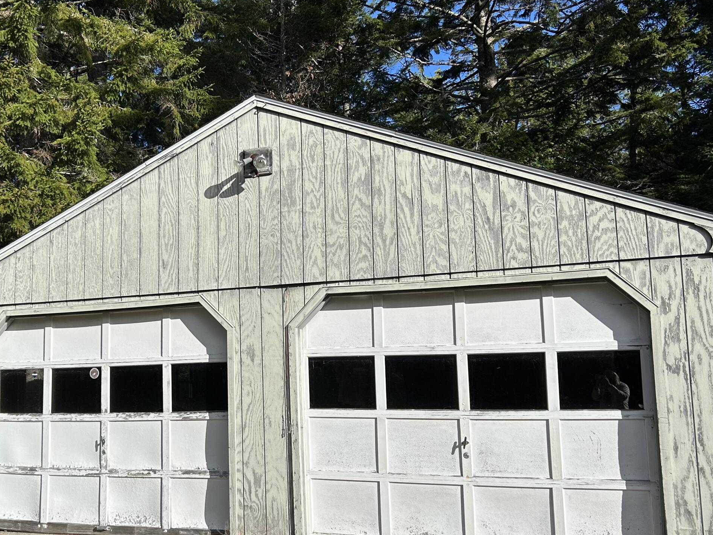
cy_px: 285
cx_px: 240
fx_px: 845
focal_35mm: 41
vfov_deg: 35.1
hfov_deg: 45.1
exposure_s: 1/5587
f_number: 1.5
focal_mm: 5.7
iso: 50
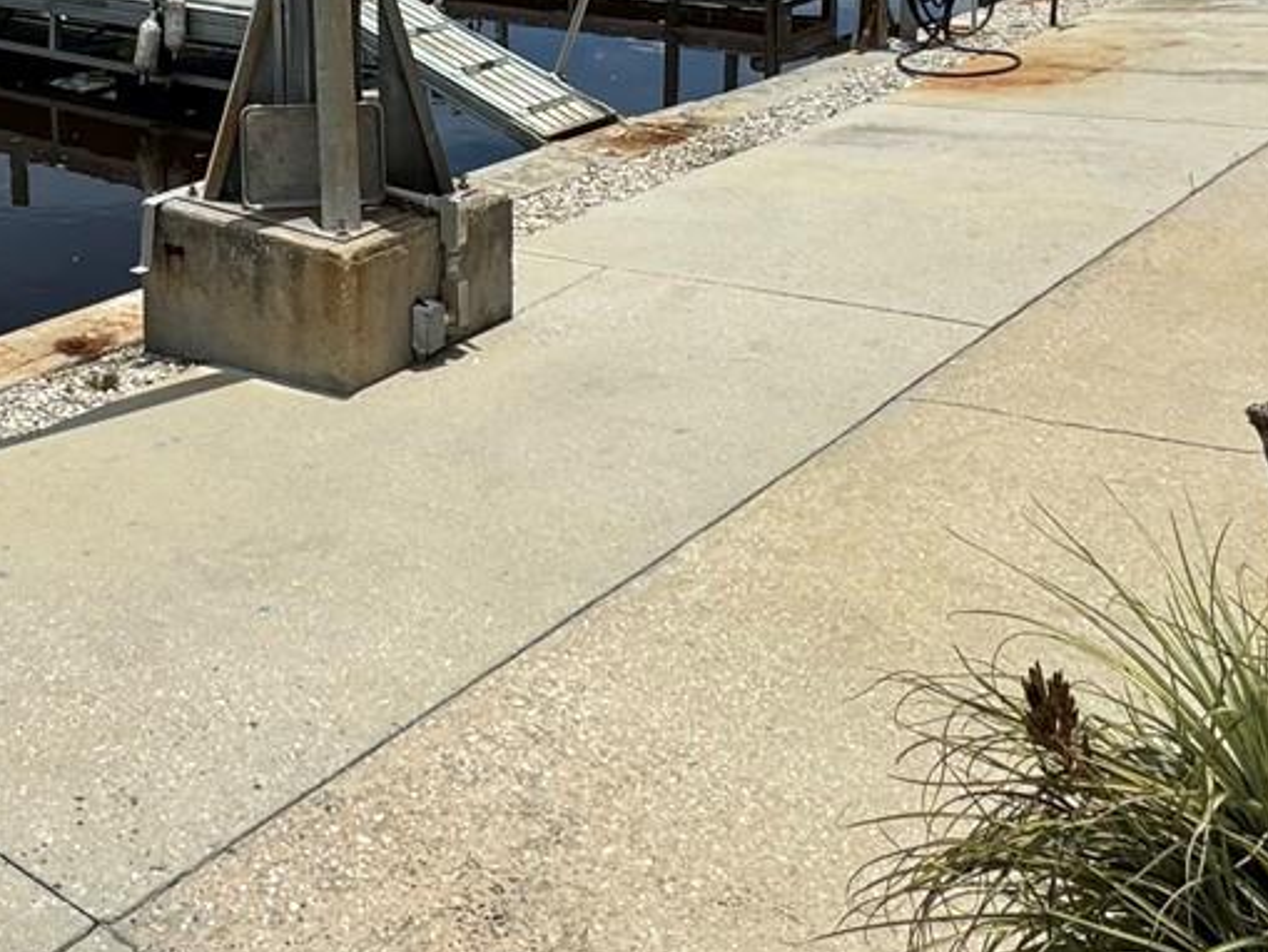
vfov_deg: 29.6
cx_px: 209
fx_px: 1612
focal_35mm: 44
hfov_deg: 40.7
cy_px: -92
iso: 50
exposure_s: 1/3390
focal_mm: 2.22
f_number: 2.2
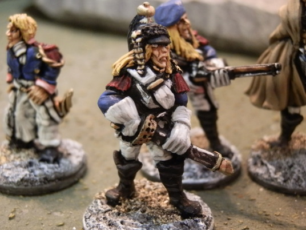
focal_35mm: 61
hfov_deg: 31.7
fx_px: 539
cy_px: 115
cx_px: 153
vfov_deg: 24.0
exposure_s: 1/25
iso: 400
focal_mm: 10.99
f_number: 3.7
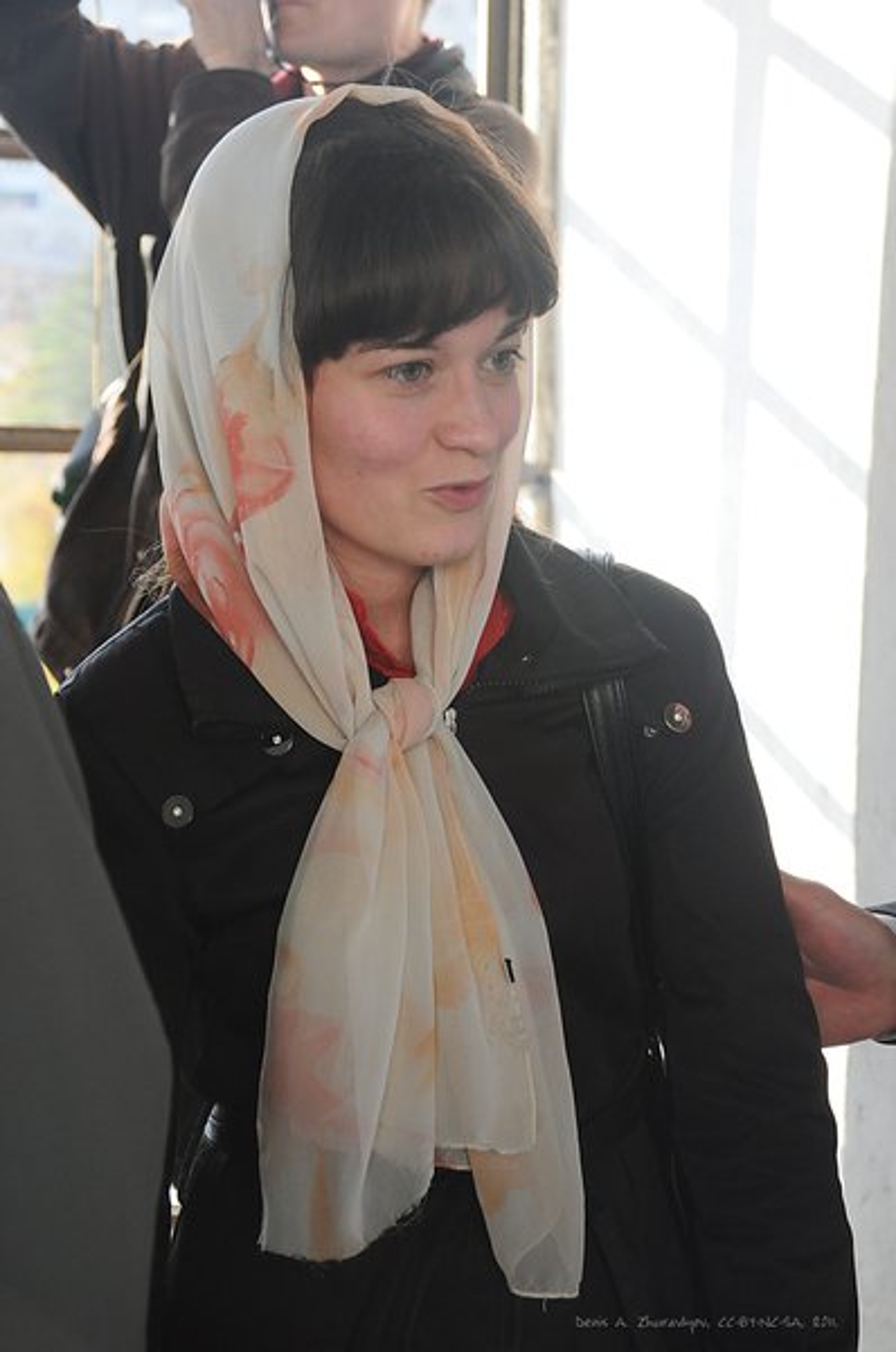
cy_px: 676
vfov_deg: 24.7
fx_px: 3090
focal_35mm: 82
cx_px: 448
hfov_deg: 16.5
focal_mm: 55
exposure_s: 1/200
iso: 800
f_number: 6.3
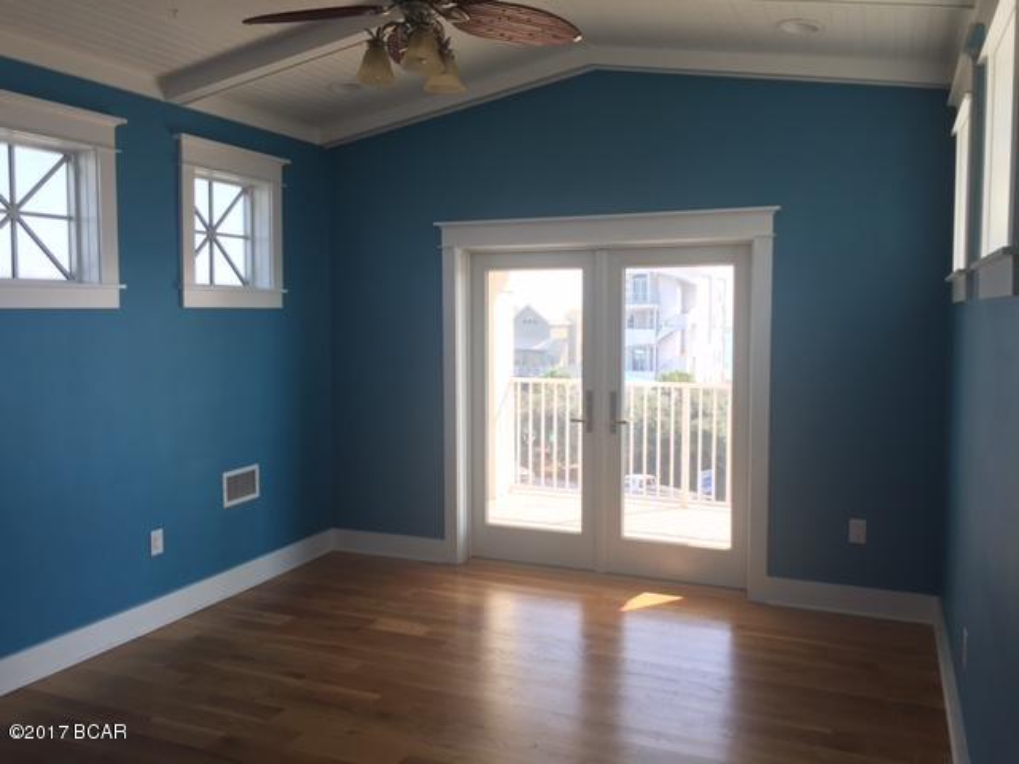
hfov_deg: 61.7
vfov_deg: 48.2
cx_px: 510
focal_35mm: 29
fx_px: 854
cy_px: 382
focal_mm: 4.15
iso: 32
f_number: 2.2
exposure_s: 1/137
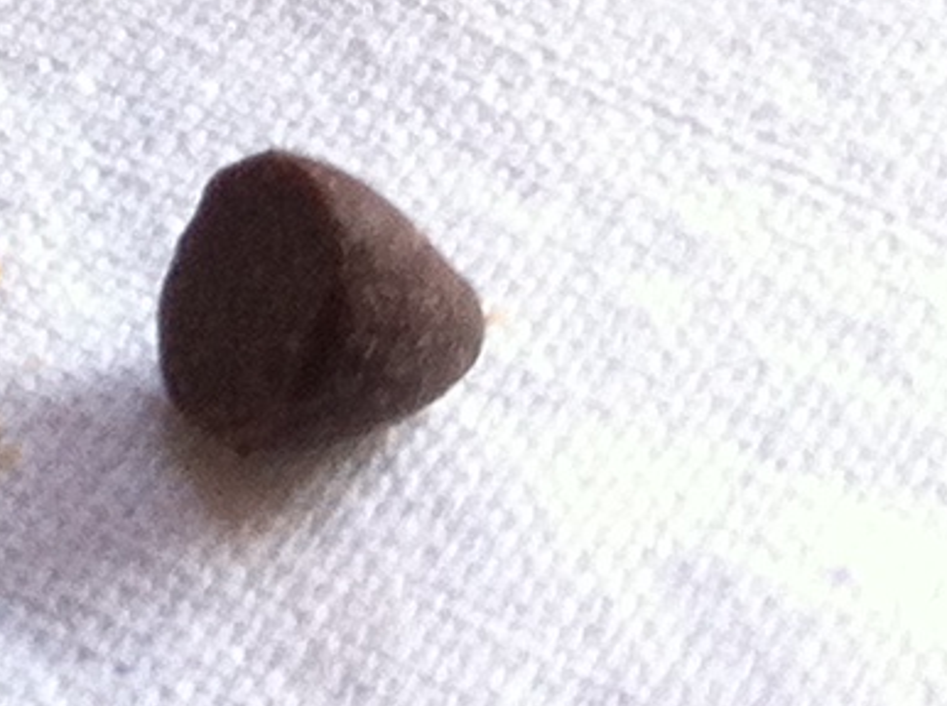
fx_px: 6417
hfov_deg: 7.3
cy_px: -804
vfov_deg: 6.1
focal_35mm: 235
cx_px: -2058
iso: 80
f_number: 2.8
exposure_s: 1/40
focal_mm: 3.85
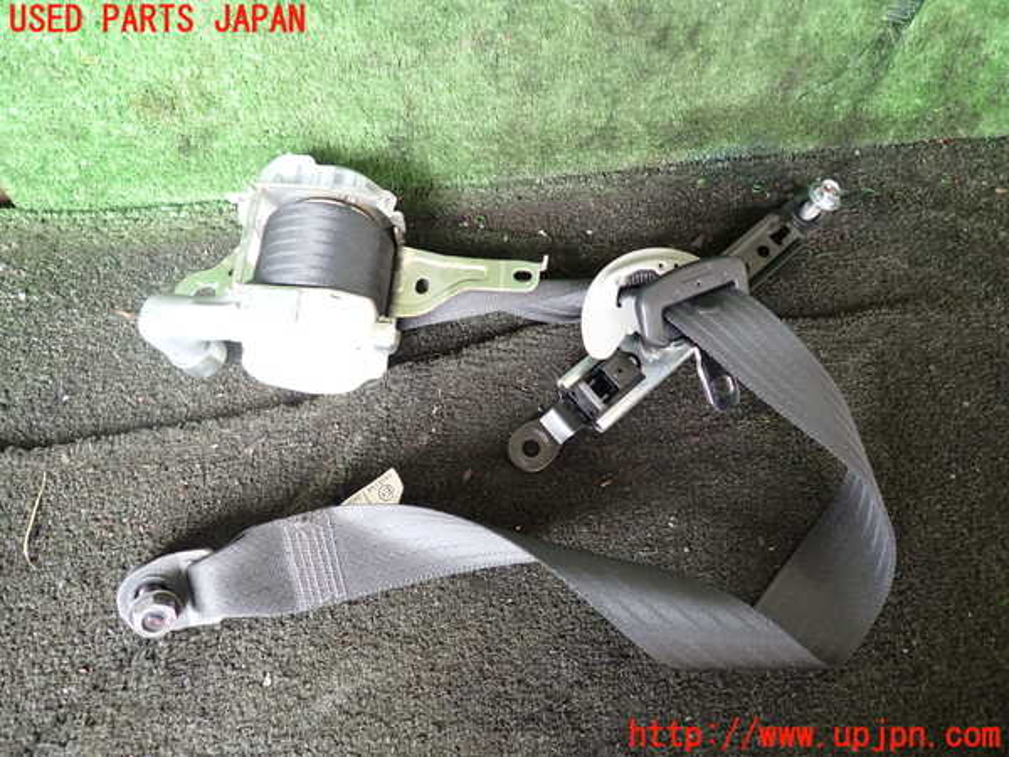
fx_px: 729
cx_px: 504
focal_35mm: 25
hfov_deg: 69.4
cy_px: 378
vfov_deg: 54.9
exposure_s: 1/40
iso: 200
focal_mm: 4.5
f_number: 2
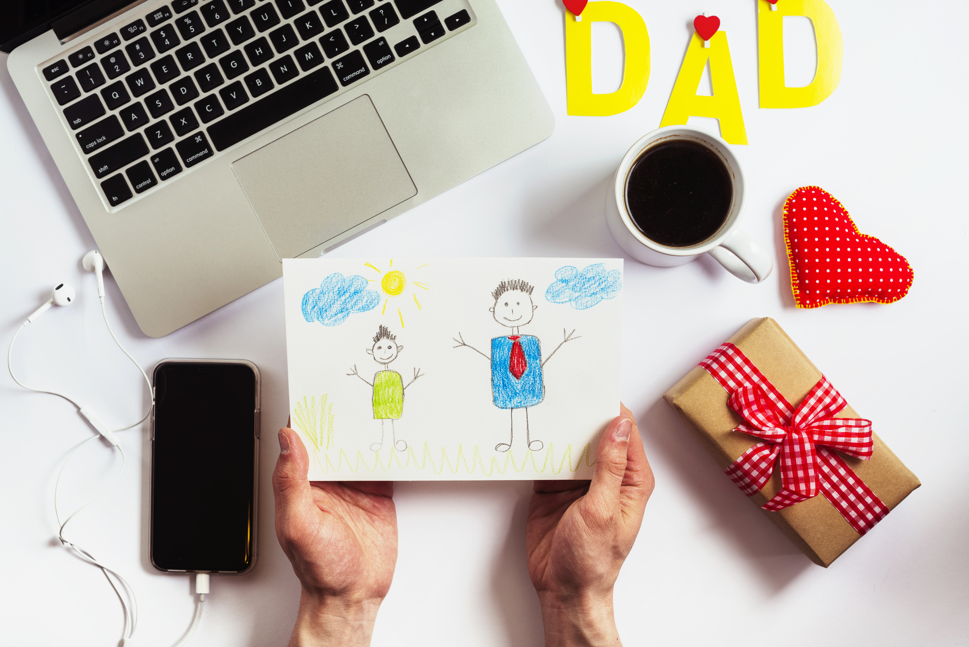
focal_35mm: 50
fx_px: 1346
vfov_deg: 27.0
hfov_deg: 39.6
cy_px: 324
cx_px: 484
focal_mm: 50
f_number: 6.3
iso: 160
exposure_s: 1/100
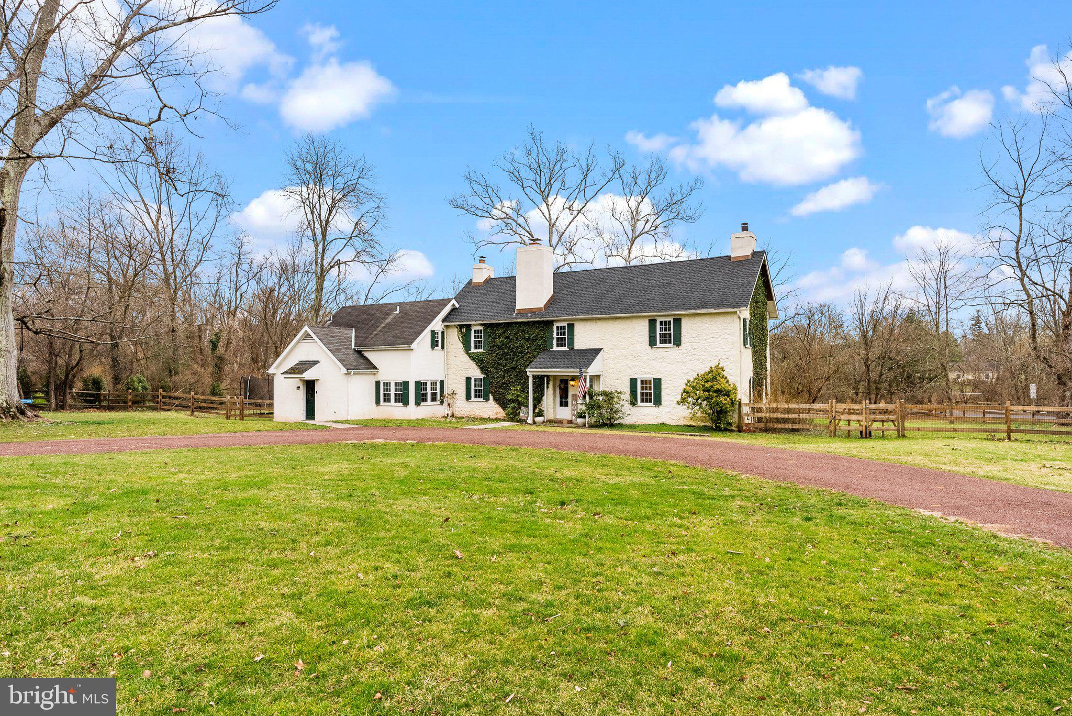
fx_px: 626
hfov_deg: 81.2
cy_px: 358
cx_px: 536
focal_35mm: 21
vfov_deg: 59.5
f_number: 11
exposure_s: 1/80
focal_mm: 21
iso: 500
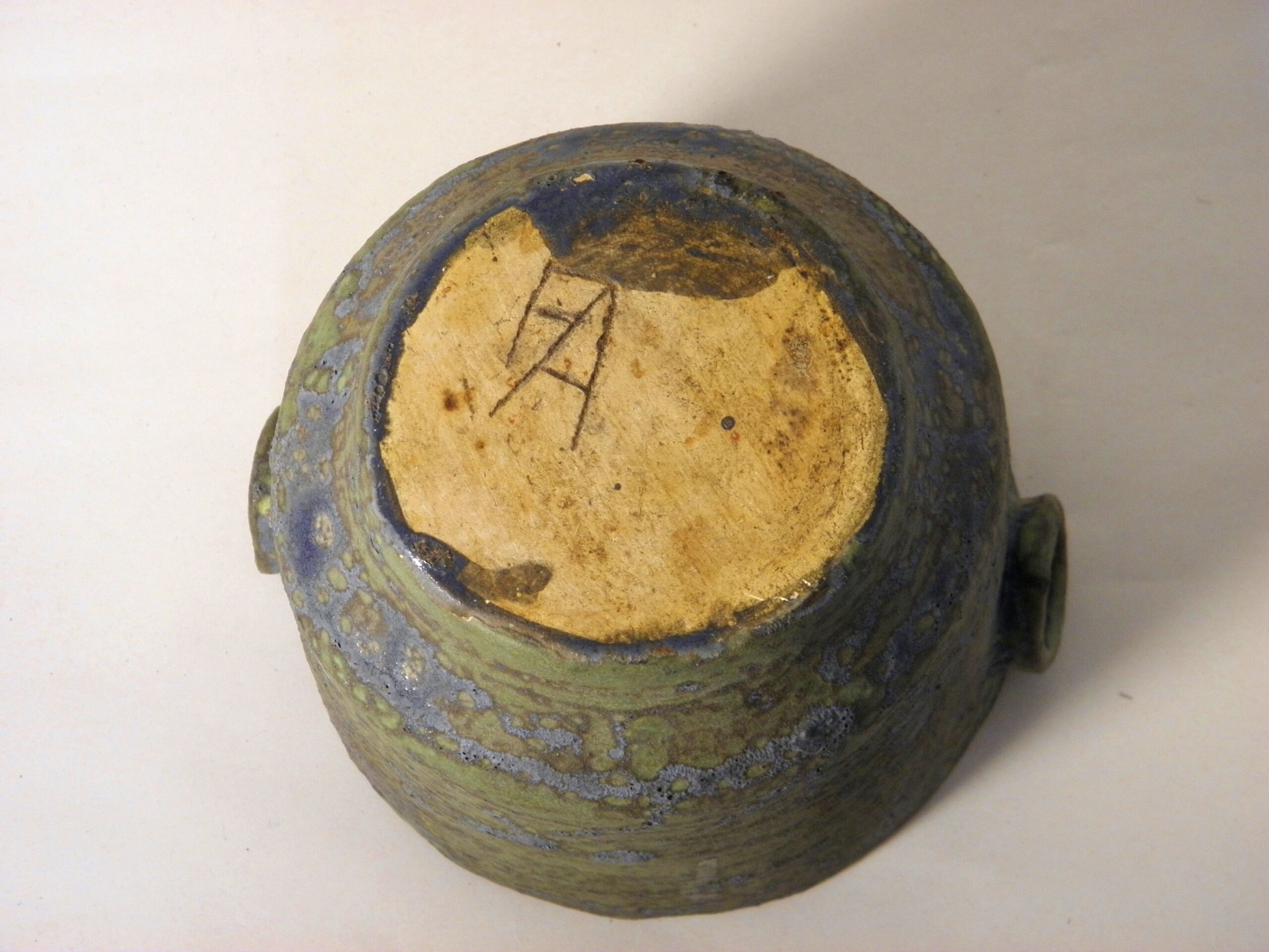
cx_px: 634
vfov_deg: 18.4
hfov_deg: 24.4
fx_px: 2933
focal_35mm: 80
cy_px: 476
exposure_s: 1/25
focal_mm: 14.3
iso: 200
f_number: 4.4
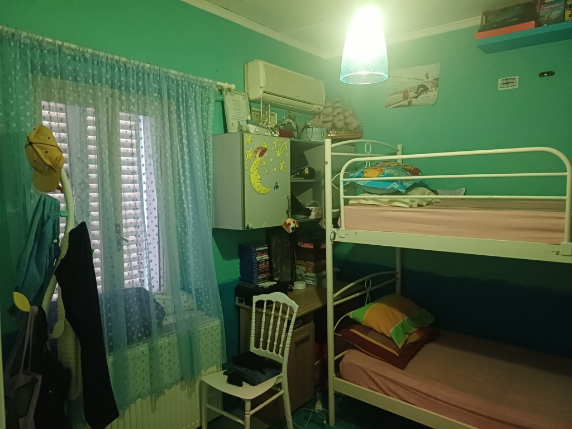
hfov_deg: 69.4
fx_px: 413
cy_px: 214
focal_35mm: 25
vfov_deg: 54.9
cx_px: 286
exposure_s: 1/20
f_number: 1.8
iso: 1250
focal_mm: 4.65
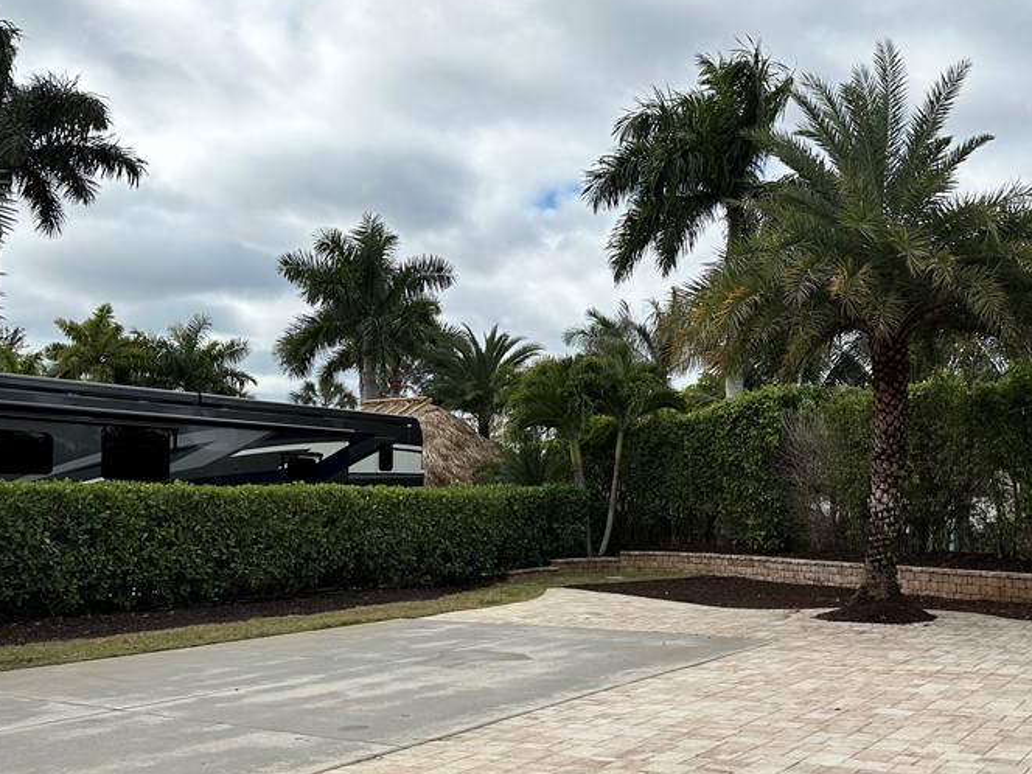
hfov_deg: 49.7
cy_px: 452
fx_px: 1103
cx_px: 636
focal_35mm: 37
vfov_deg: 38.6
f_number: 1.78
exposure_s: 1/7042
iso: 80
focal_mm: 6.86
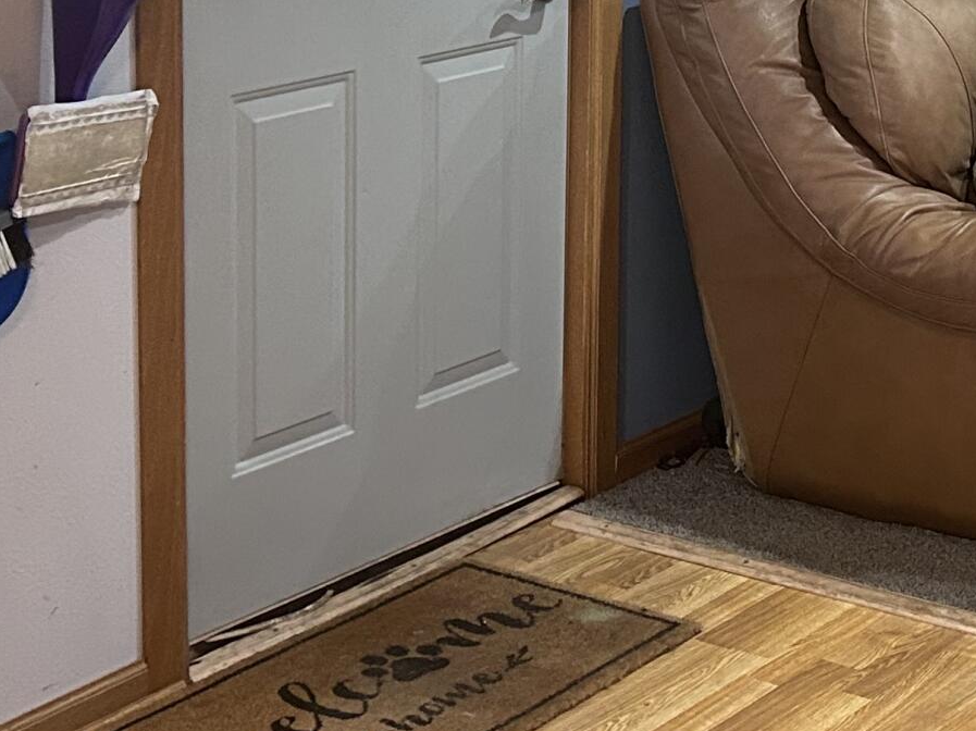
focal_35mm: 87
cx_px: 967
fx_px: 2452
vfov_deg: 16.4
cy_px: -101
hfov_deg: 21.7
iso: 320
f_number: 1.5
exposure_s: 1/60
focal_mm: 5.7
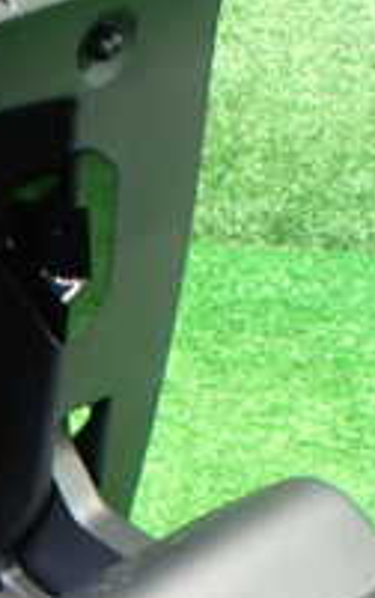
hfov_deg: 12.6
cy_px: 666
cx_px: -295
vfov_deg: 20.7
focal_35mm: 95
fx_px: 1550
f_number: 2.3
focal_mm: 5.4
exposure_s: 1/50
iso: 800
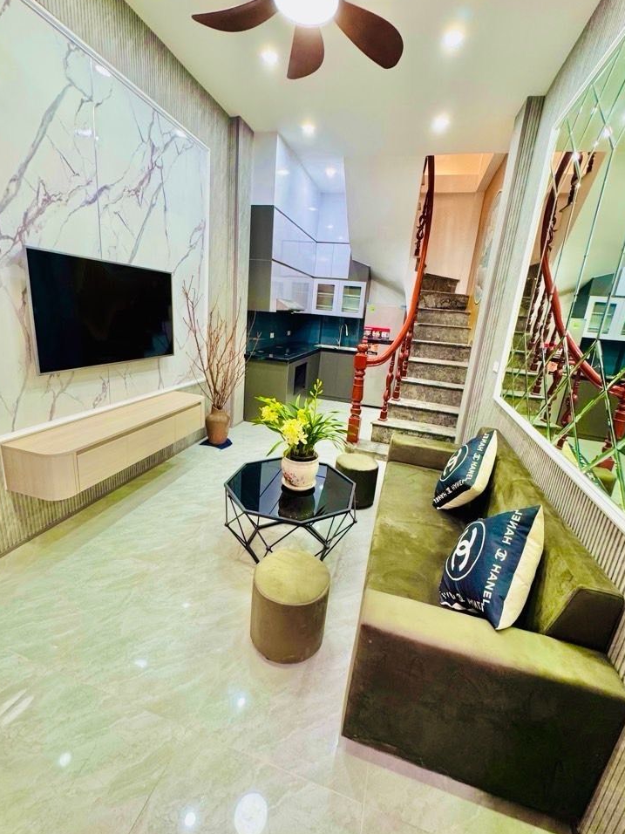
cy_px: 407
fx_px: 361
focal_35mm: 15
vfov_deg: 98.2
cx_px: 311
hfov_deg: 81.7
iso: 200
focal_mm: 2.22
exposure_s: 1/50
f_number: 2.2
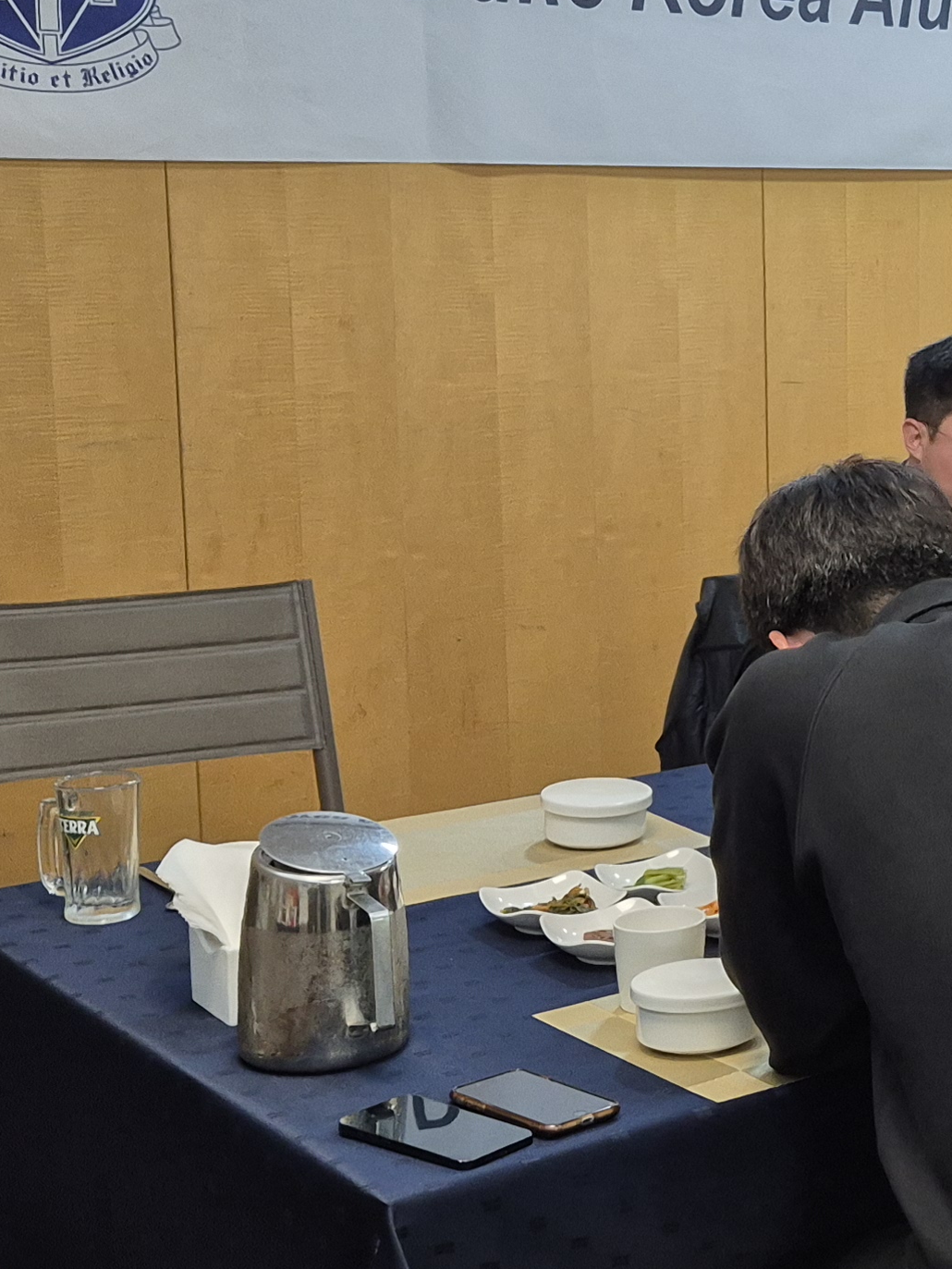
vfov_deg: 28.9
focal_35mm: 67
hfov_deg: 19.0
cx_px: 1476
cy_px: 537
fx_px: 2456
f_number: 1.8
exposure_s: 1/120
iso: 200
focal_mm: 5.4
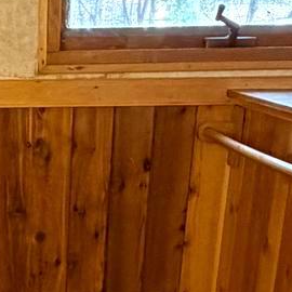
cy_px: 417
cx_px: -43
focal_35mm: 94
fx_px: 897
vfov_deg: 17.0
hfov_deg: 17.7
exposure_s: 1/60
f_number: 2.2
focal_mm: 2.22
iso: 640
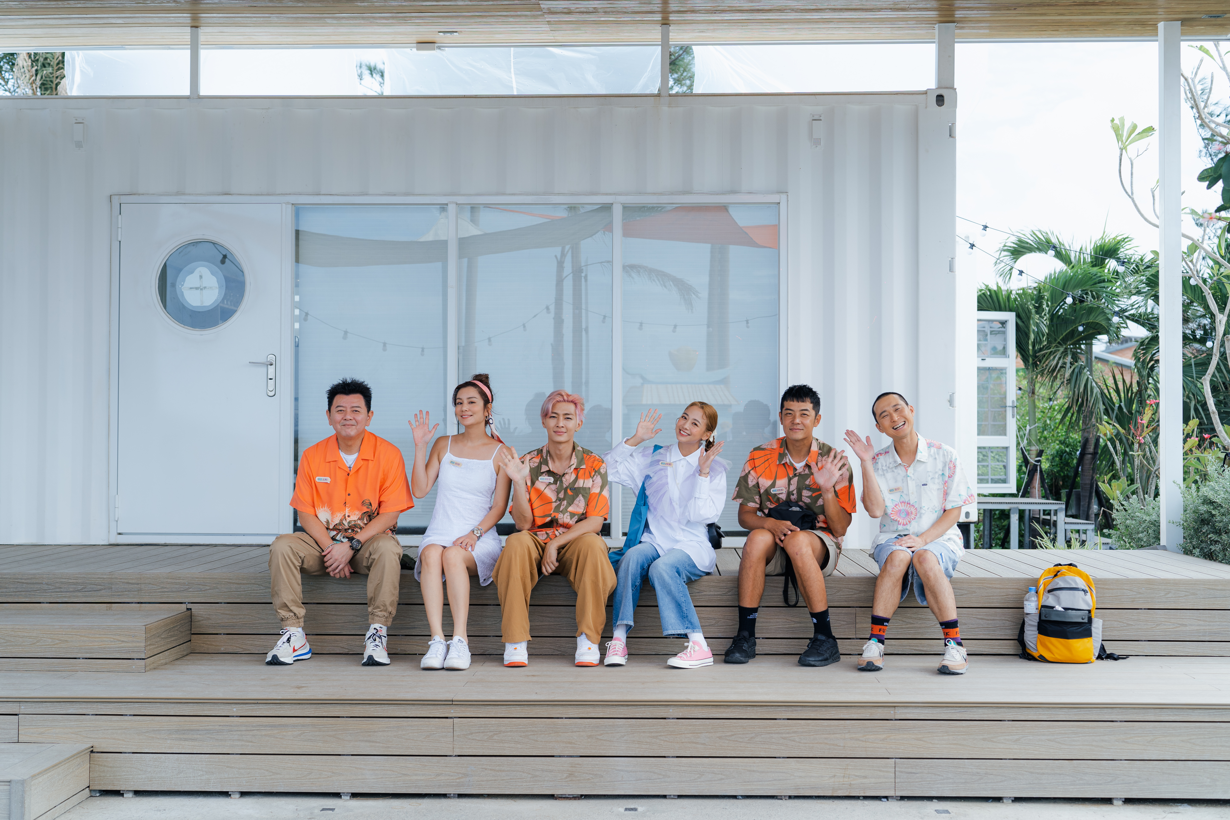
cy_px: 410
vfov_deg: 32.6
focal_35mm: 41
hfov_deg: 47.4
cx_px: 615
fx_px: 1401
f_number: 2.8
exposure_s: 1/640
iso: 125
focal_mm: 41
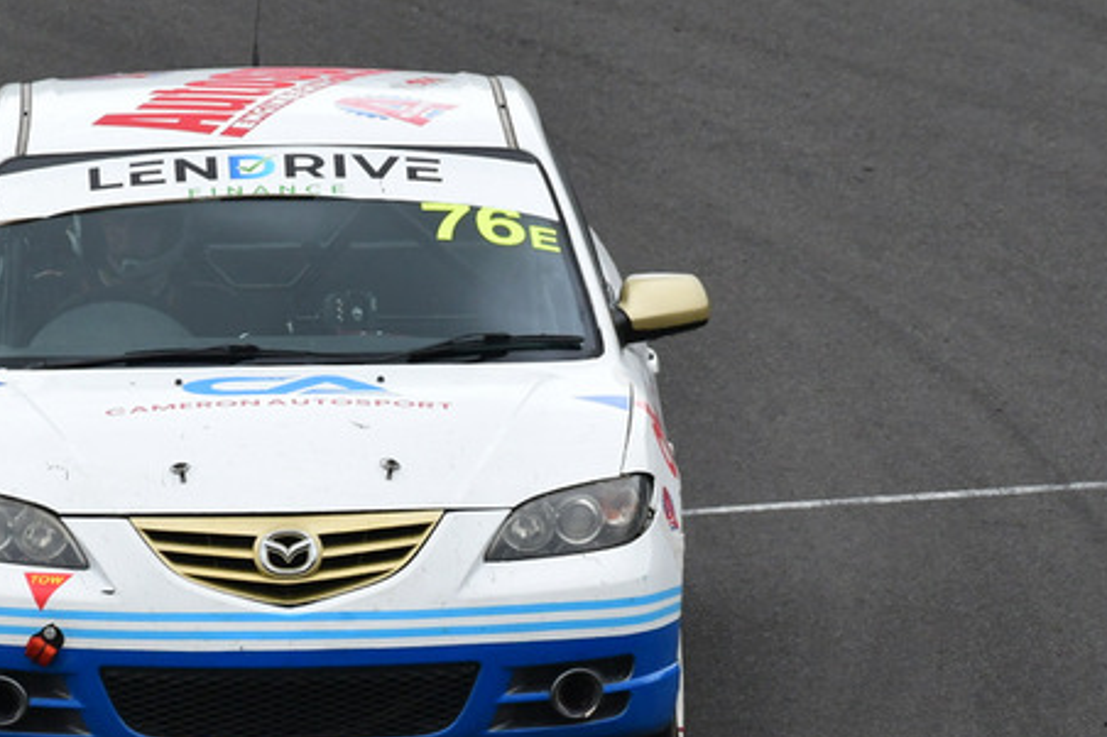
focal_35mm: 1063
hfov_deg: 1.9
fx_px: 32674
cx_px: 262
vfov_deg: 1.3
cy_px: 448
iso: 1000
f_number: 11
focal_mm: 400
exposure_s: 1/640
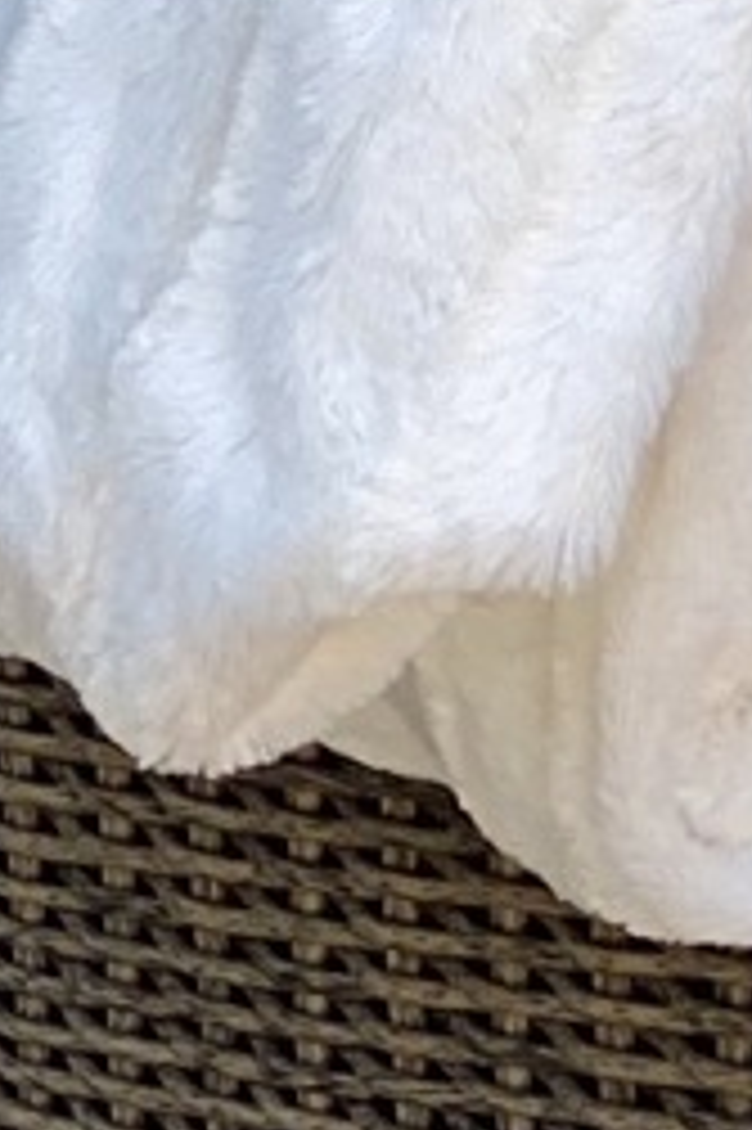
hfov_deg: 3.0
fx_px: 13522
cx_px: 3566
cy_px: -581
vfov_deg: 4.8
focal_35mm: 431
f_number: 2
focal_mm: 6
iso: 20
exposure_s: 1/126
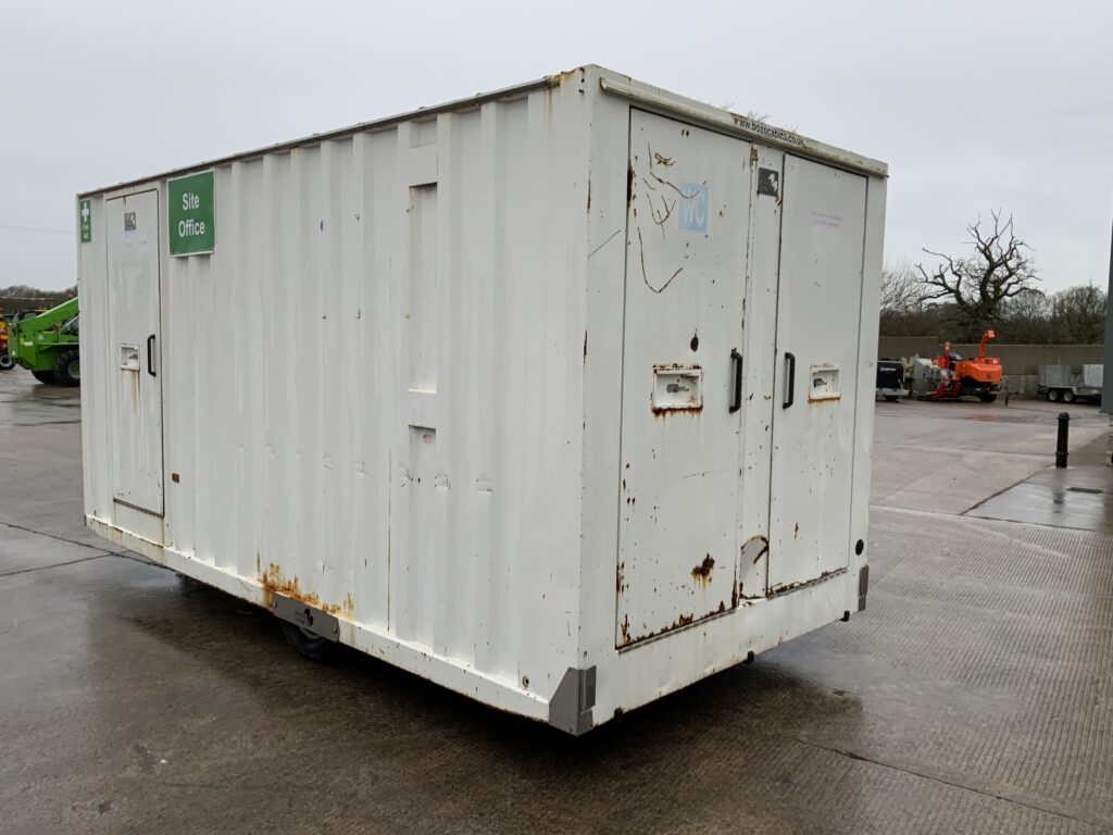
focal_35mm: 29
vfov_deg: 48.2
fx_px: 932
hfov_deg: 61.7
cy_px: 418
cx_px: 556
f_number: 1.8
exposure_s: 1/122
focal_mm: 3
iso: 32
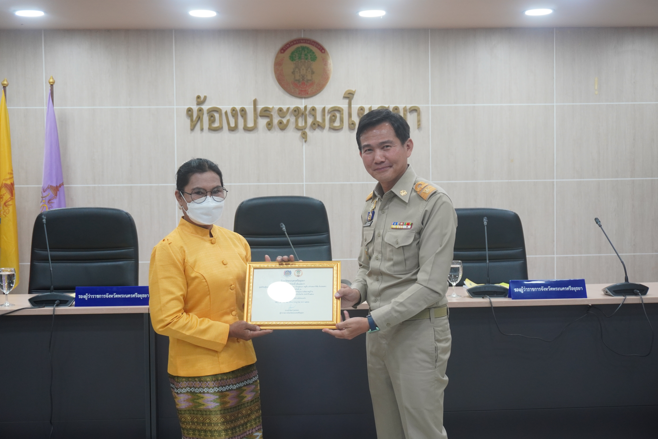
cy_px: 220
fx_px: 850
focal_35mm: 46
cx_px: 329
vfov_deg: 28.9
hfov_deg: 42.3
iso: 640
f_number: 5
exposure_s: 1/50
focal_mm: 31
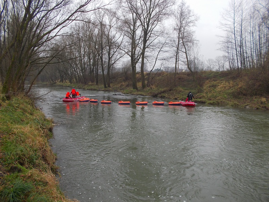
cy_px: 101
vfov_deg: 48.2
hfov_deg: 61.7
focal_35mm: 29
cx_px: 134
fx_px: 225
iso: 80
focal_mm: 4.1
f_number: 3.3
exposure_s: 1/60
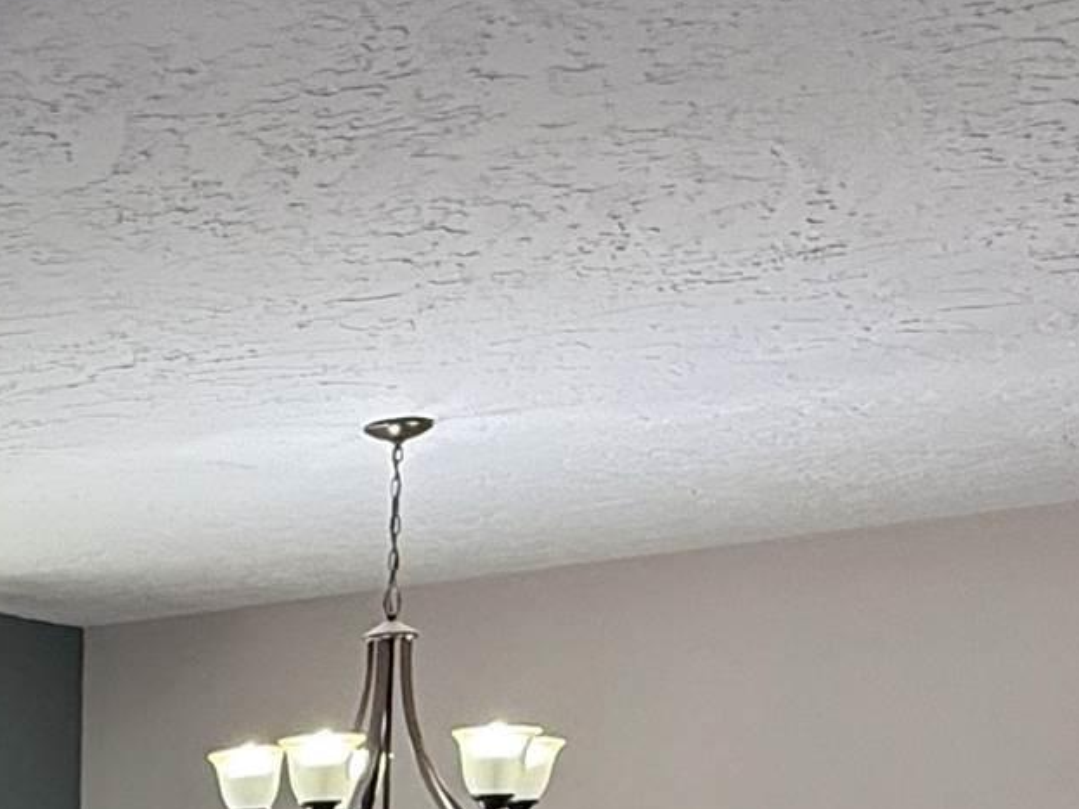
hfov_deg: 24.6
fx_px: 2150
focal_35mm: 69
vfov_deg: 18.1
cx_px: -324
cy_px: 1332
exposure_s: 1/120
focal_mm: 2.22
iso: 100
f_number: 2.2
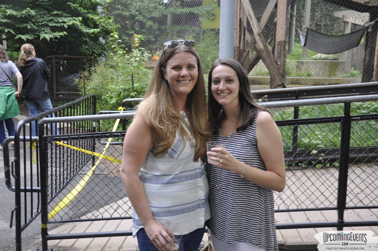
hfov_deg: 49.6
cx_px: 189
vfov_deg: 34.1
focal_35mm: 39
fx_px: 409
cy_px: 126
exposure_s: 1/50
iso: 400
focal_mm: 26
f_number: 4
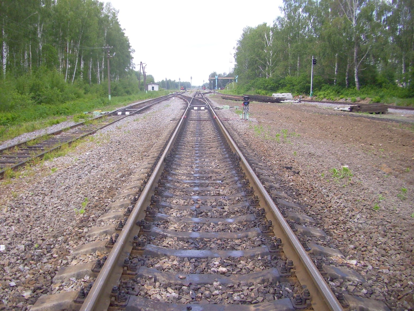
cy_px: 156
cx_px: 207
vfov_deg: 41.8
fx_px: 407
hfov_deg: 54.0
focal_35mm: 34
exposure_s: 1/500
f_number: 2.9
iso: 80
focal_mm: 5.7
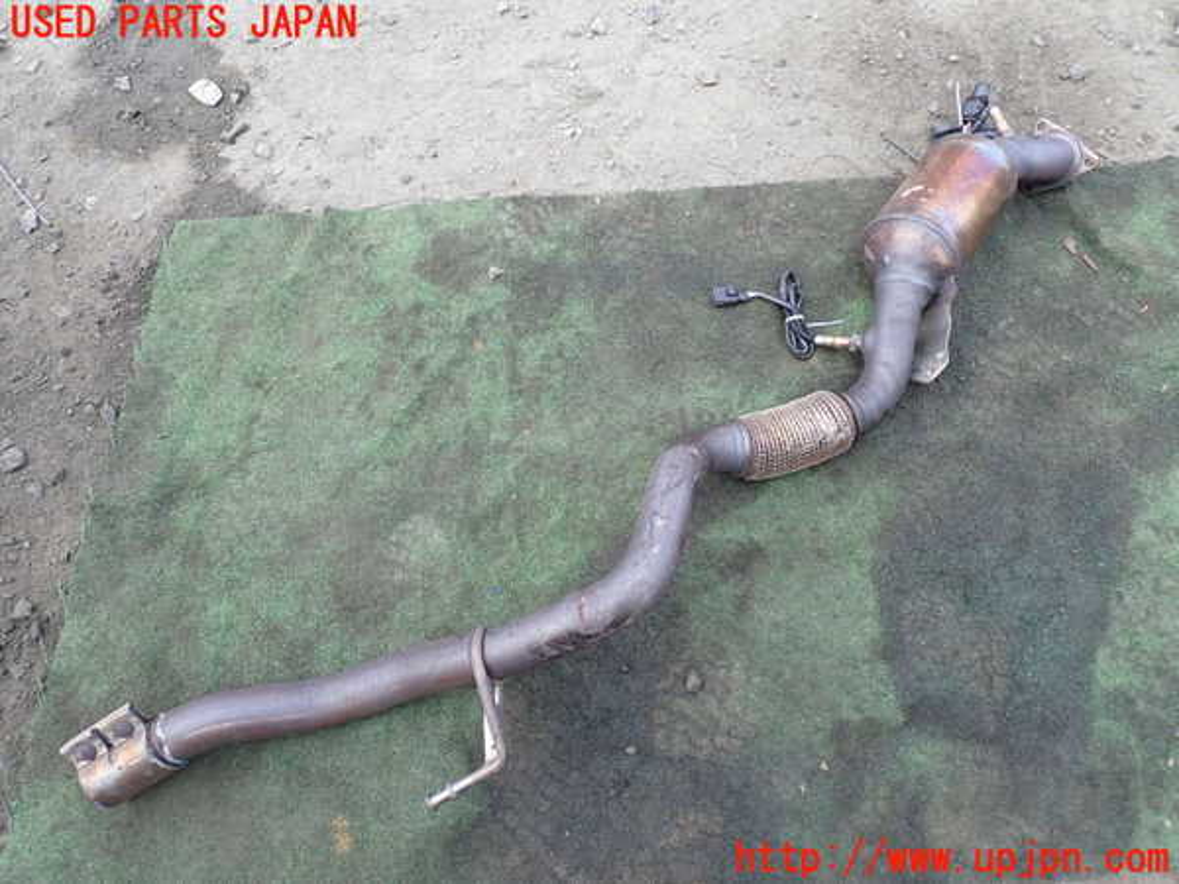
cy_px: 442
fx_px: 851
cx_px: 590
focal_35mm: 25
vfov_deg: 54.9
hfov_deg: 69.4
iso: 100
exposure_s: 1/160
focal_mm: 4.5
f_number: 2.8
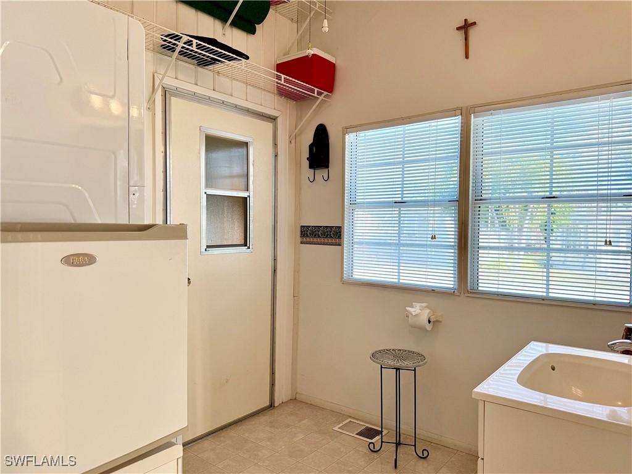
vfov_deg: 56.8
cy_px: 237
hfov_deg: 71.6
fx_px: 438
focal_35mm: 24
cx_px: 316
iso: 100
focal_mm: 6.76
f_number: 1.78
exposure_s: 1/563
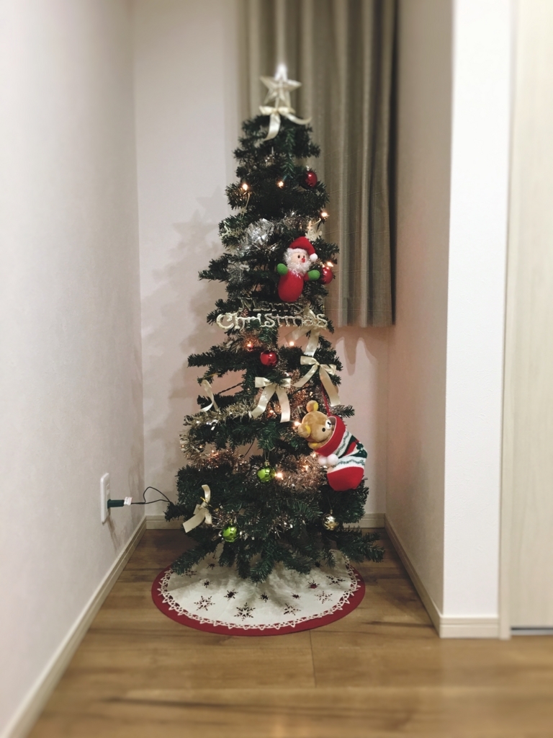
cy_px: 369
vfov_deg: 61.7
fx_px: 618
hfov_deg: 48.2
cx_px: 276
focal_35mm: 29
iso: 100
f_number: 2.2
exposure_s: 1/30
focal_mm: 4.15
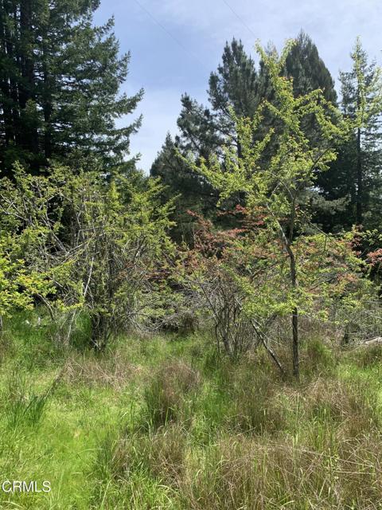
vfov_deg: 67.3
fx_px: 383
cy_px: 255
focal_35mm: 26
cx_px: 191
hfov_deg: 53.1
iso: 25
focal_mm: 4.25
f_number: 1.8
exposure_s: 1/1124
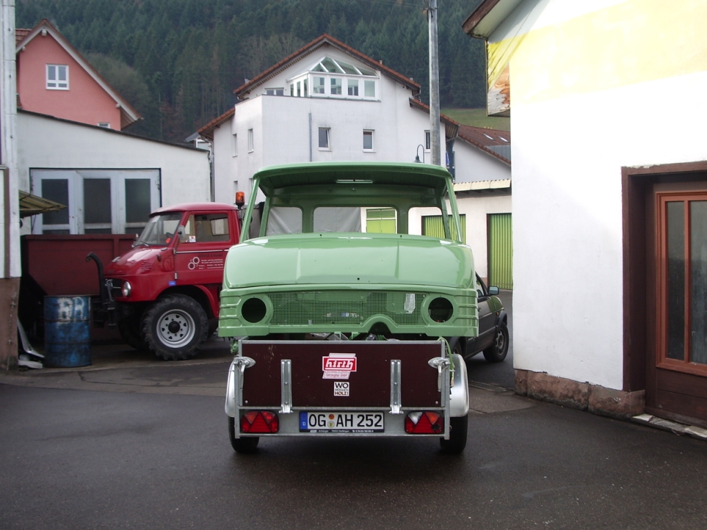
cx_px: 354
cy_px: 265
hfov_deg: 45.8
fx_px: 837
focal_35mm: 41
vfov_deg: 35.1
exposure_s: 1/160
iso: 50
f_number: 2.8
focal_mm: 6.8
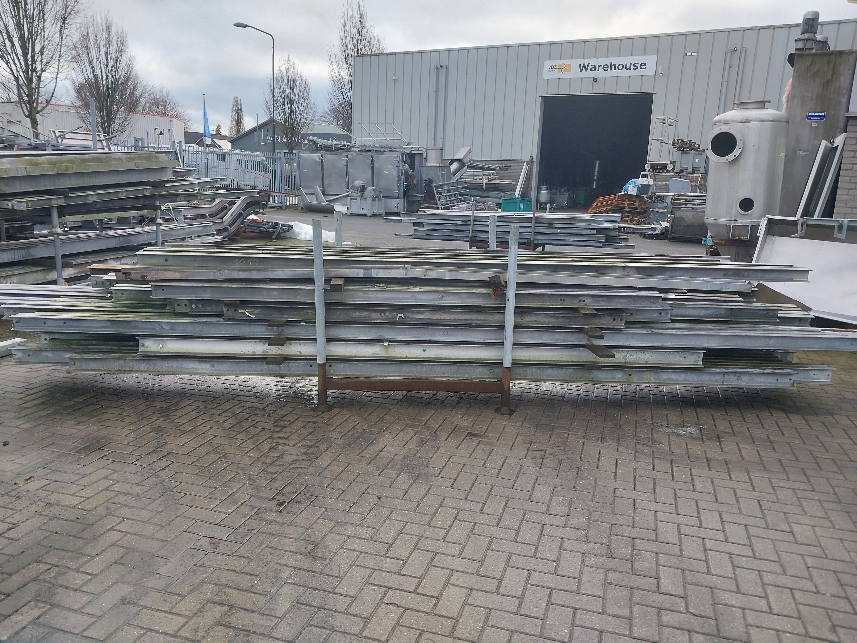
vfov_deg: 51.4
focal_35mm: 27
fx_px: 668
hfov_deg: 65.3
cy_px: 322
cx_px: 428
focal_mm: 4
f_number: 1.8
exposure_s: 1/100
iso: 20
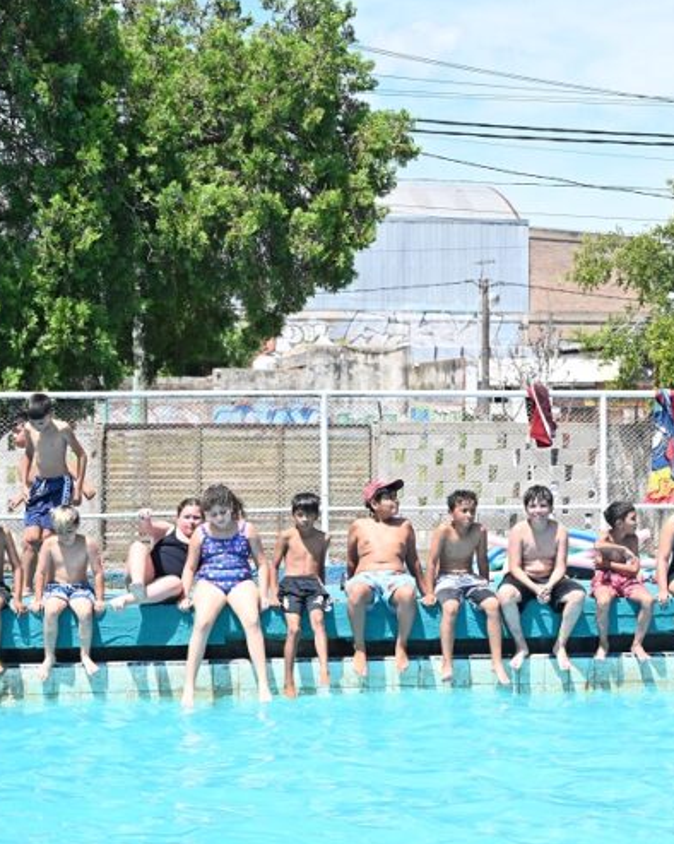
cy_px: 423
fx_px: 1996
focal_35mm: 80
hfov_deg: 19.1
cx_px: 479
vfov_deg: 23.9
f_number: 4
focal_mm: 56
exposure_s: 1/4000
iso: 640
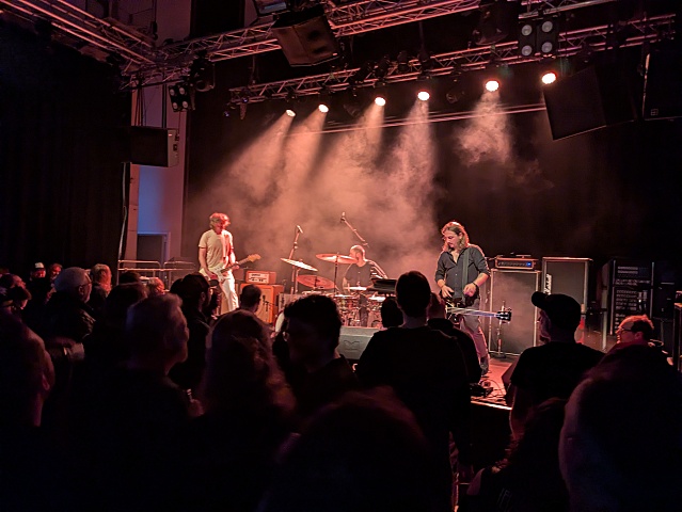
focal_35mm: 25
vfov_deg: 54.9
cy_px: 256
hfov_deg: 69.4
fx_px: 493
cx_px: 341
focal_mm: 5.43
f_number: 1.89
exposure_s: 1/16.7
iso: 391
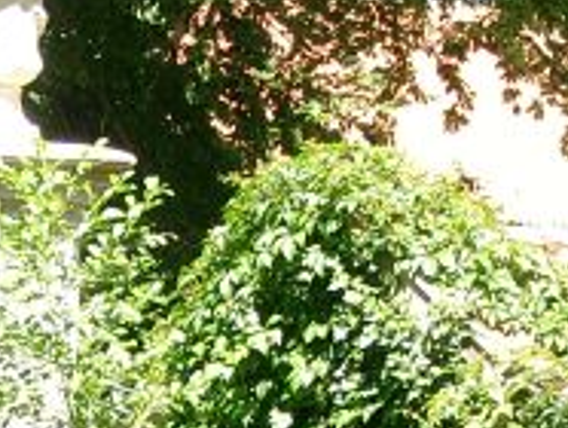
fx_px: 5504
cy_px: 639
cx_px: -61
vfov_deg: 4.4
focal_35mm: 335
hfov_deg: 5.9
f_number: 4
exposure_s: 1/84.1
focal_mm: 16.05
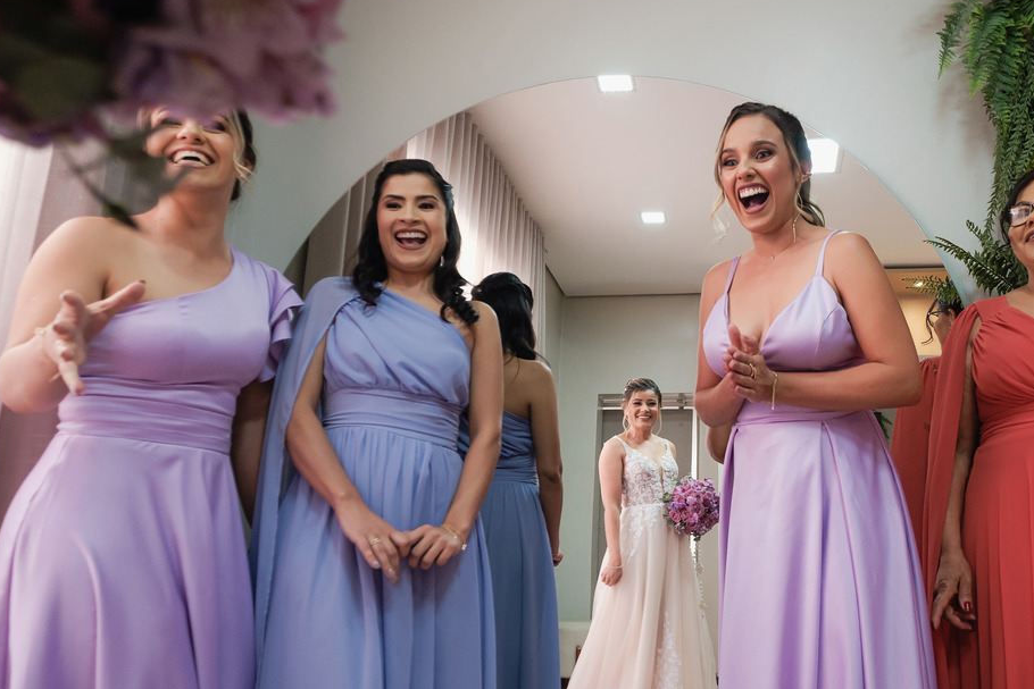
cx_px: 669
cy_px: 365
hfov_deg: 62.4
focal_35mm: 29
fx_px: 833
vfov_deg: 45.0
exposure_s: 1/125
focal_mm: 14.5
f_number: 4
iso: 2500
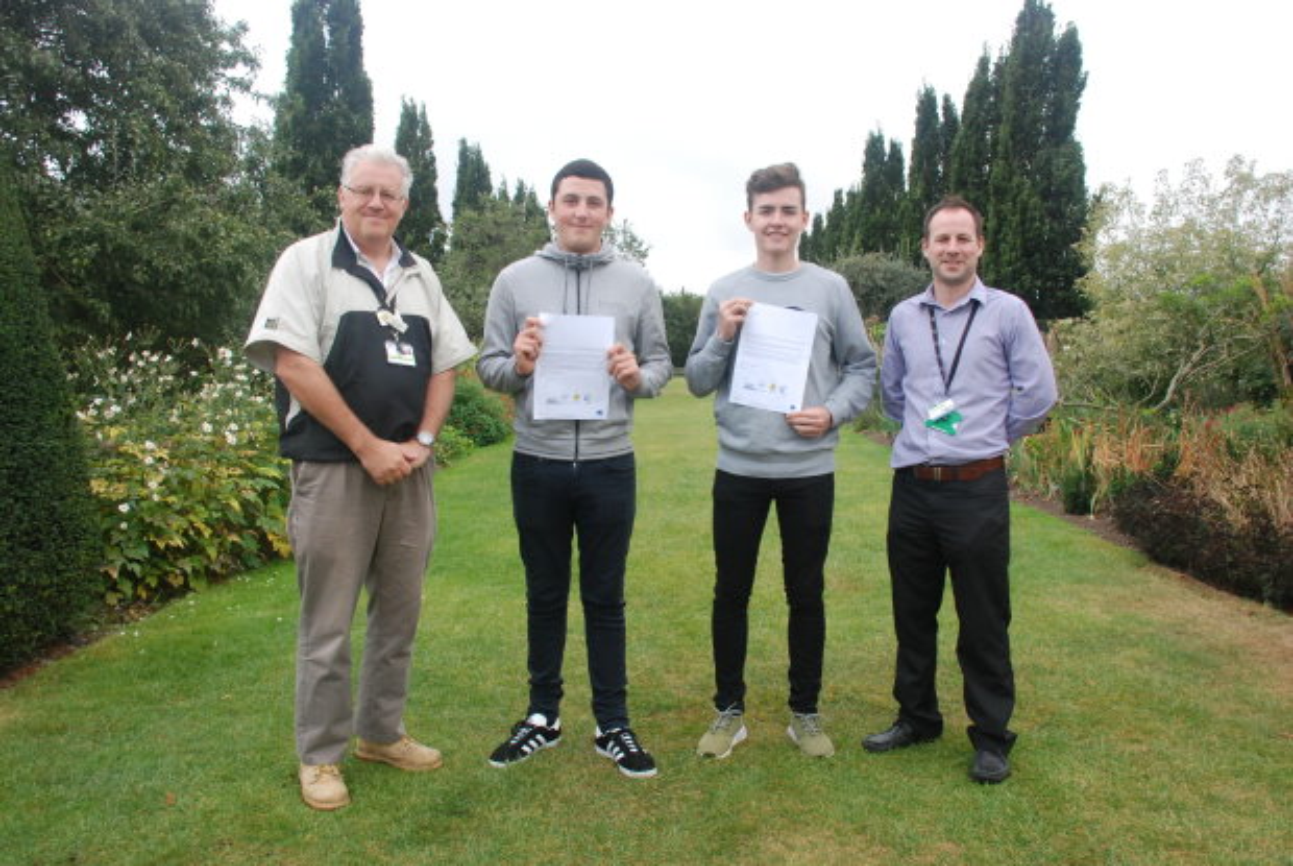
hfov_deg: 61.9
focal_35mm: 30
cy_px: 433
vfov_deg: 43.7
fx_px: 1079
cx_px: 646
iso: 640
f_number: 8
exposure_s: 1/250
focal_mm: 20
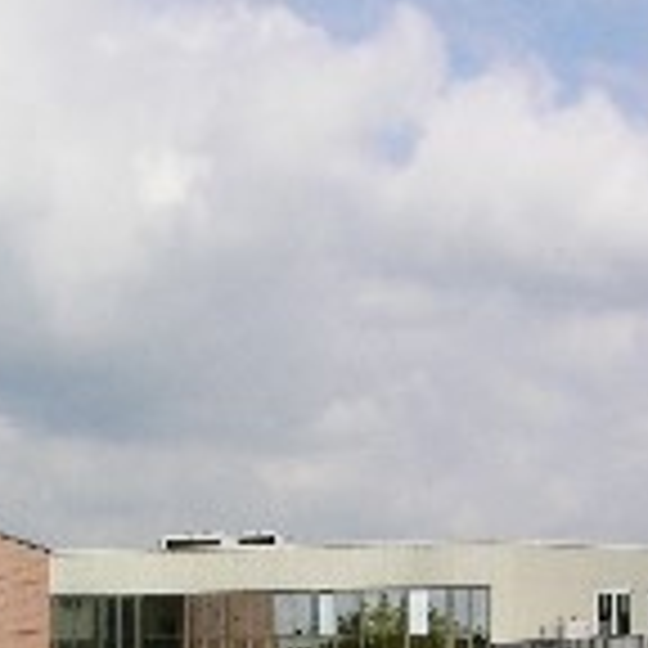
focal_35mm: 126
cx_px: 97
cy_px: 806
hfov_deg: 13.7
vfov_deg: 13.4
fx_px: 2669
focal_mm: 8.9
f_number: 8
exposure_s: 1/194
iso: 50
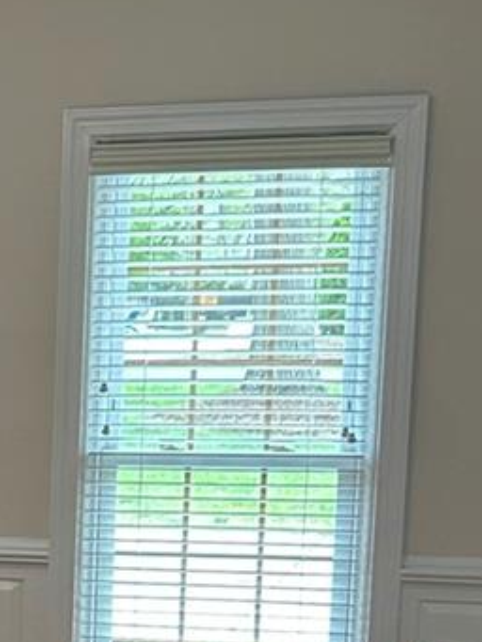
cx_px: -499
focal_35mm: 117
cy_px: 670
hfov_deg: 11.4
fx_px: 2171
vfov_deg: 16.4
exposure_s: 1/120
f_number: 1.5
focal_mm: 5.7
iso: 125
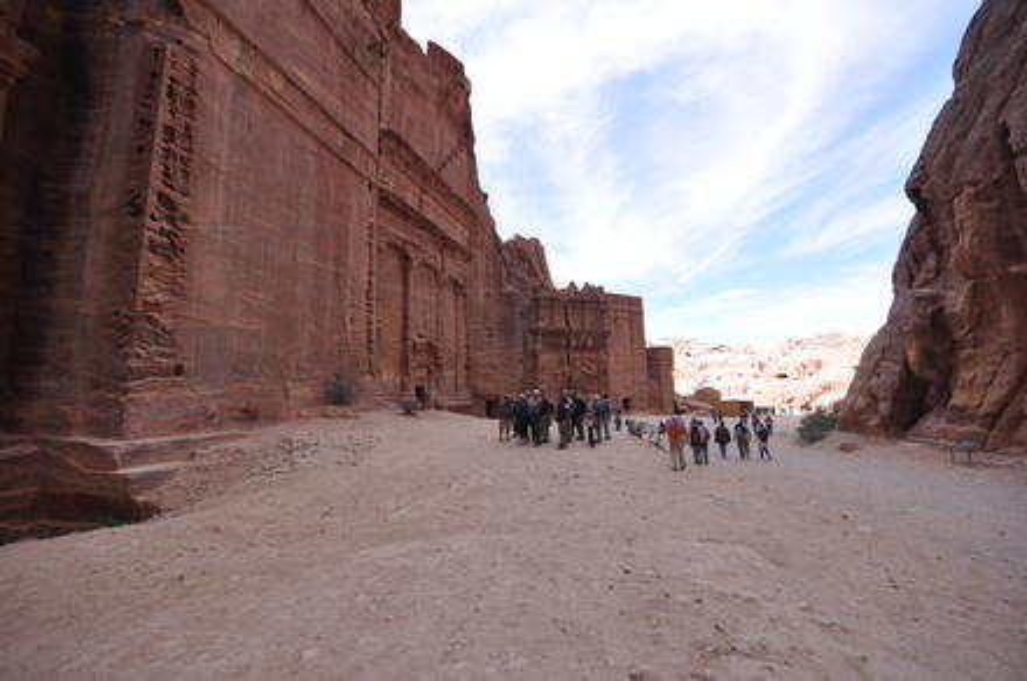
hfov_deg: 100.5
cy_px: 340
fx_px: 427
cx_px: 514
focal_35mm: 15
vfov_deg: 77.1
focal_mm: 10
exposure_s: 1/200
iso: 200
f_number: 7.1
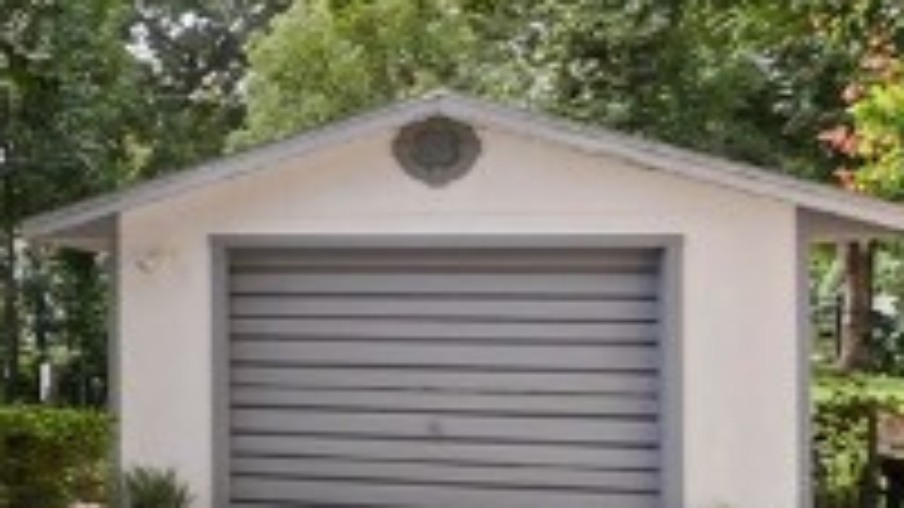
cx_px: -944
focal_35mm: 89
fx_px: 2133
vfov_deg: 13.6
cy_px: 144
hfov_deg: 17.0
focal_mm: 8
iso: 200
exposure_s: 1/200
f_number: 5.6
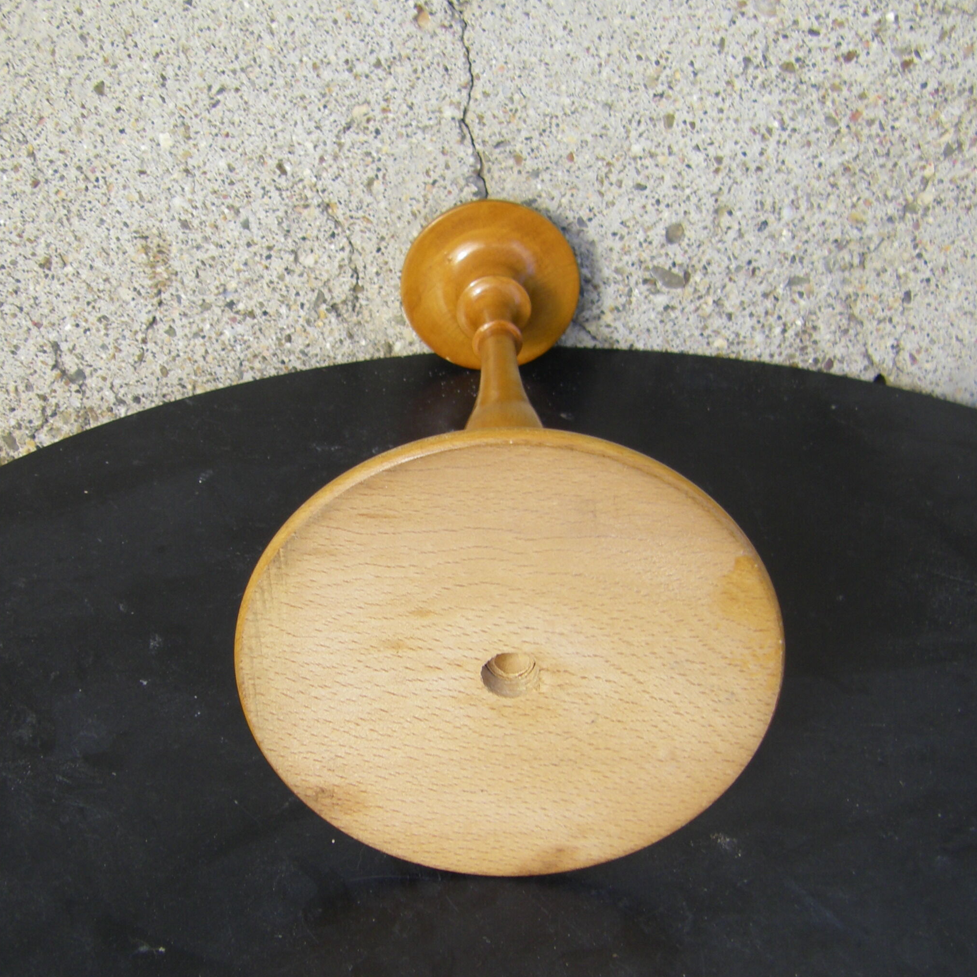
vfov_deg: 31.6
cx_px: 448
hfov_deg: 31.6
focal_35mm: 54
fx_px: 1724
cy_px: 536
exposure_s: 1/125
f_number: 3.5
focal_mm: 6.3
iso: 64
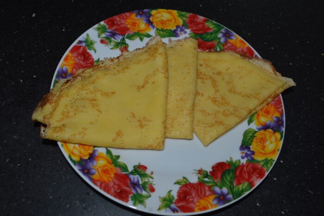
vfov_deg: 36.8
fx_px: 324
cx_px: 162
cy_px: 108
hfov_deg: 53.2
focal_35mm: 36
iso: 100
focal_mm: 24
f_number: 8
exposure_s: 1/60
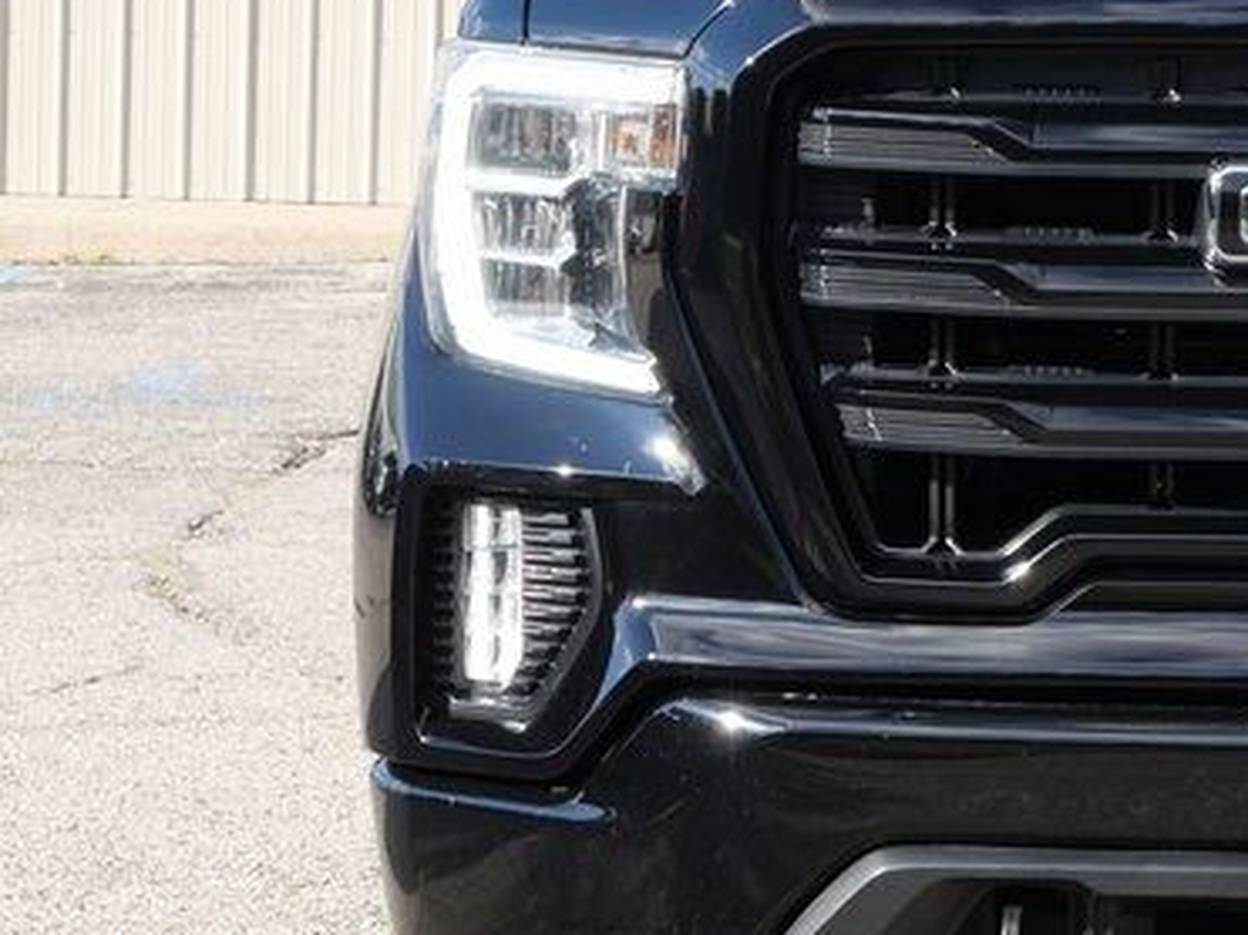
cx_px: 1453
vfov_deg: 9.3
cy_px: 380
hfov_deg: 12.1
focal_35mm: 160
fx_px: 5767
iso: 200
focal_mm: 29
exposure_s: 1/200
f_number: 7.1
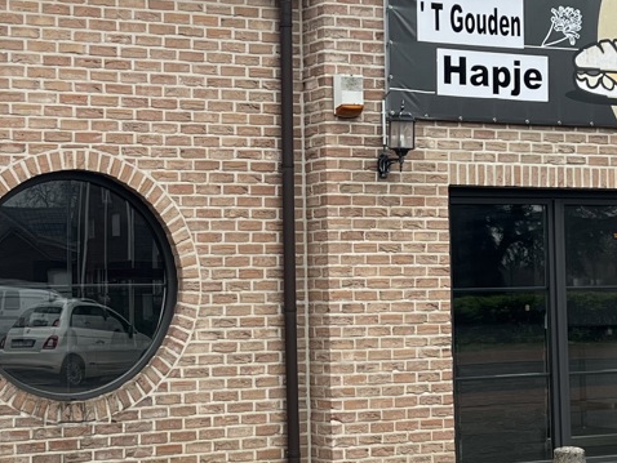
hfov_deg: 22.5
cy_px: 208
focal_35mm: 87
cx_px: 276
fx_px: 1551
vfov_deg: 17.0
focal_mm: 5.7
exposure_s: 1/244
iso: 40
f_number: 1.5
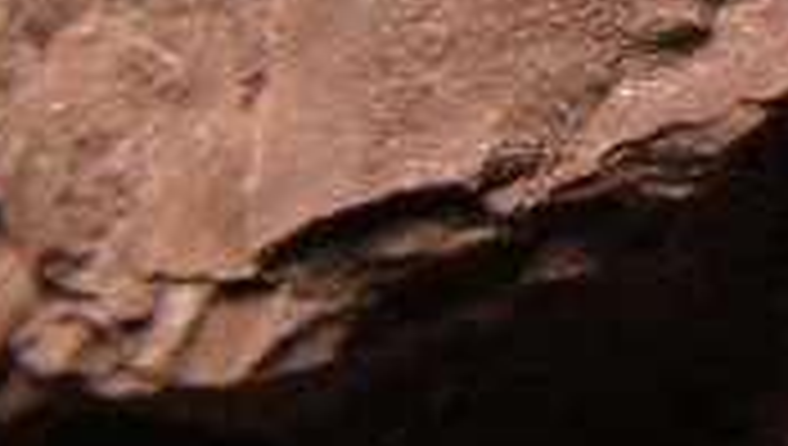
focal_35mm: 435
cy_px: -155
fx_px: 9102
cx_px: 1513
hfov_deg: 4.9
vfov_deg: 2.8
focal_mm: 25.4
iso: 200
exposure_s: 1/381
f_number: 7.3
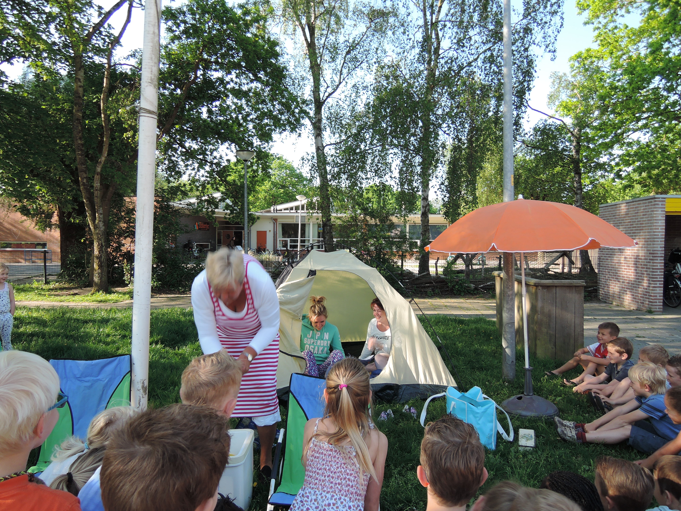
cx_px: 340
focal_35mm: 24
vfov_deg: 56.8
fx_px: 472
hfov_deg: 71.6
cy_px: 256
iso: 90
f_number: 2.8
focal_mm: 5.1
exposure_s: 1/30
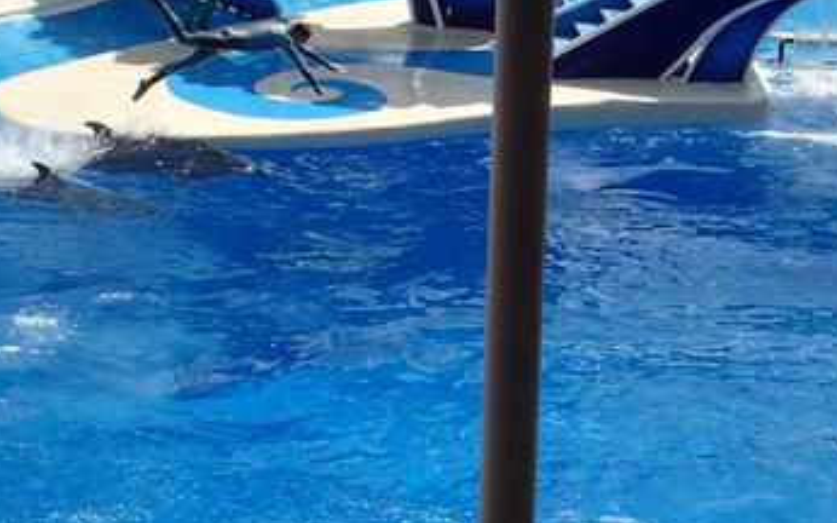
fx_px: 3147
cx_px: 331
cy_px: 133
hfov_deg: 15.1
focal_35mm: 138
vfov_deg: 9.5
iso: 200
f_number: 6.3
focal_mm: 18
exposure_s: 1/640
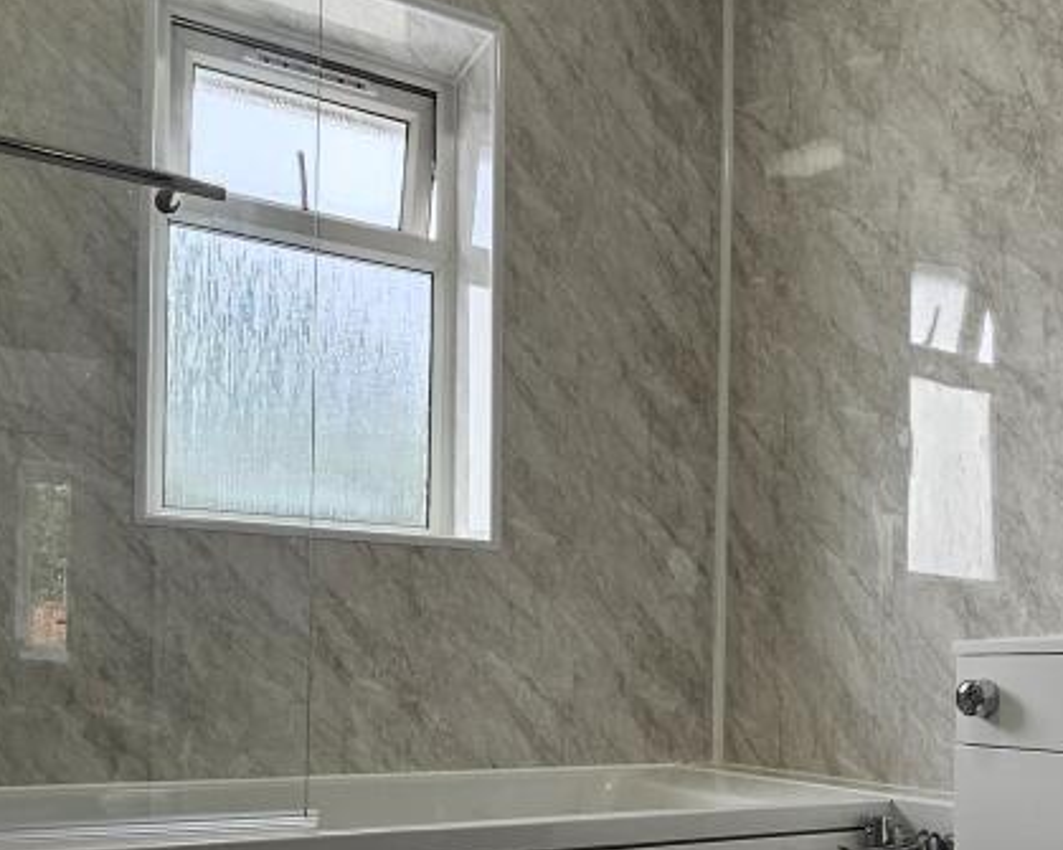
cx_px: 634
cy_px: 677
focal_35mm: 31
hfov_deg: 56.8
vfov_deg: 44.8
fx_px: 975
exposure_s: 1/359
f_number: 2.2
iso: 200
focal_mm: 2.2
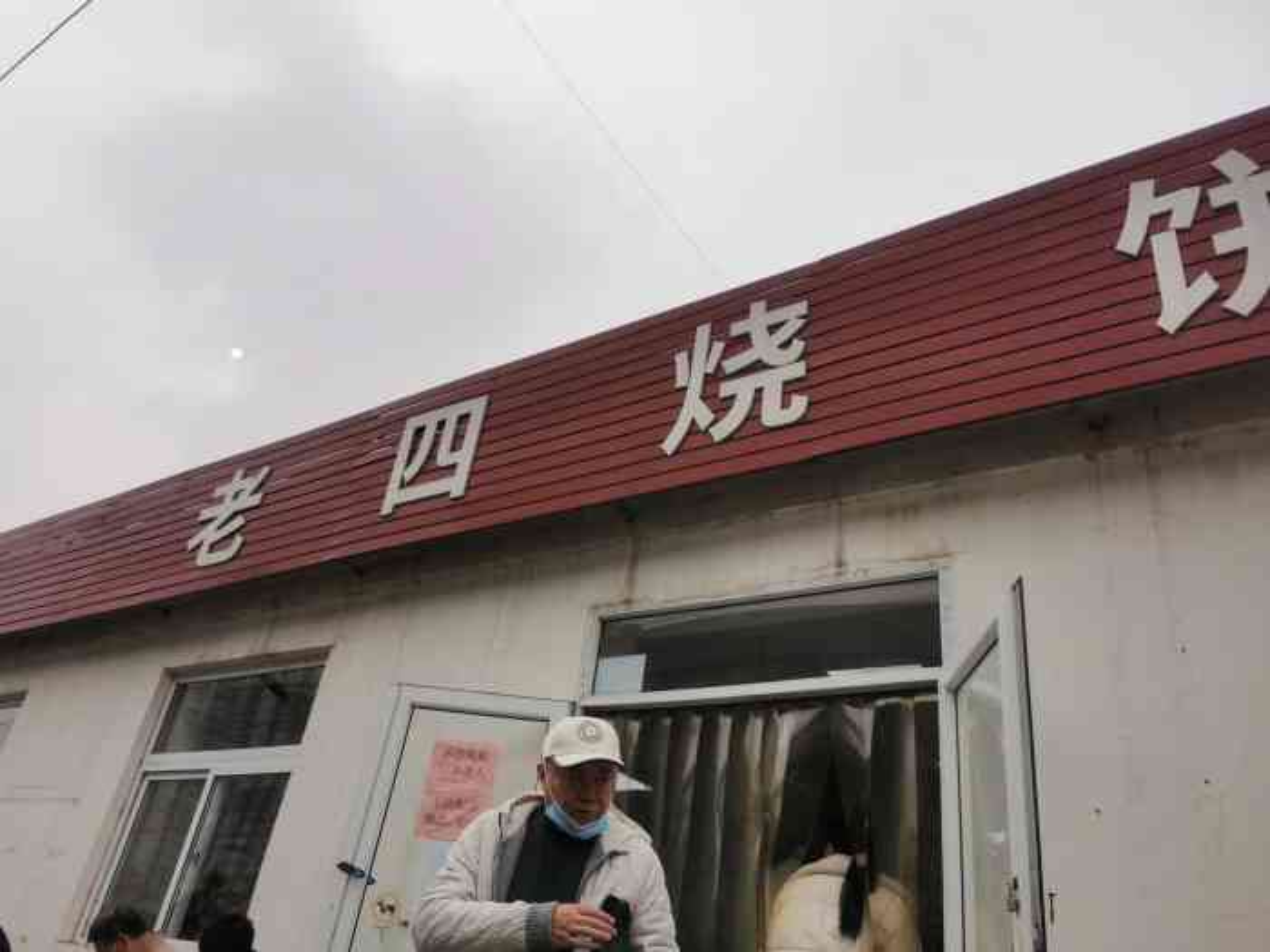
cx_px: 635
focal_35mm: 27
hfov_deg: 65.3
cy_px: 476
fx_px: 991
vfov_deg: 51.4
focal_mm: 5.56
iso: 50
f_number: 1.6
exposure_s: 1/5000
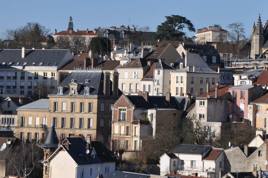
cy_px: 68
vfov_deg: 8.0
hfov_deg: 12.0
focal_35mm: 171
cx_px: 200
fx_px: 1272
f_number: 7.1
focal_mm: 66
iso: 200
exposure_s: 1/800
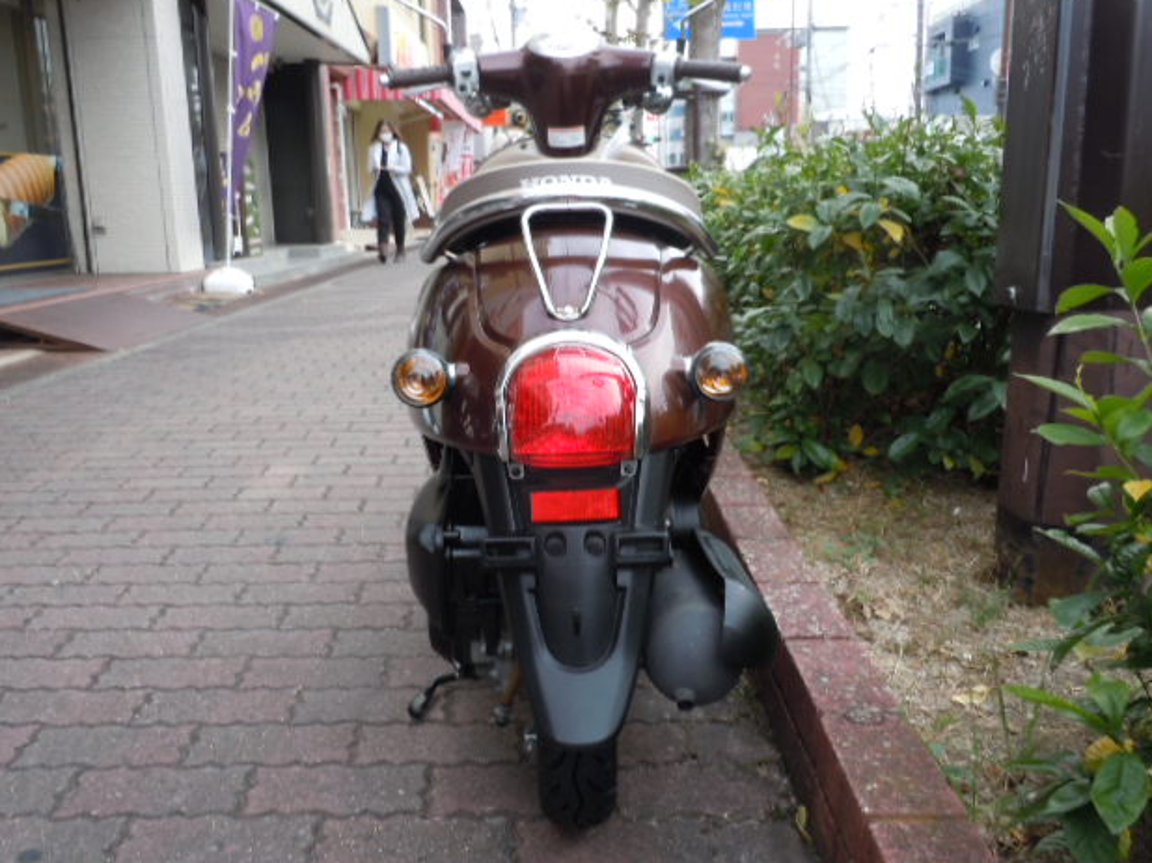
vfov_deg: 48.2
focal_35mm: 29
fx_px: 965
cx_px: 563
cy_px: 419
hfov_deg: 61.7
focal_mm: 5
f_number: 3.7
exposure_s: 1/80
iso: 100
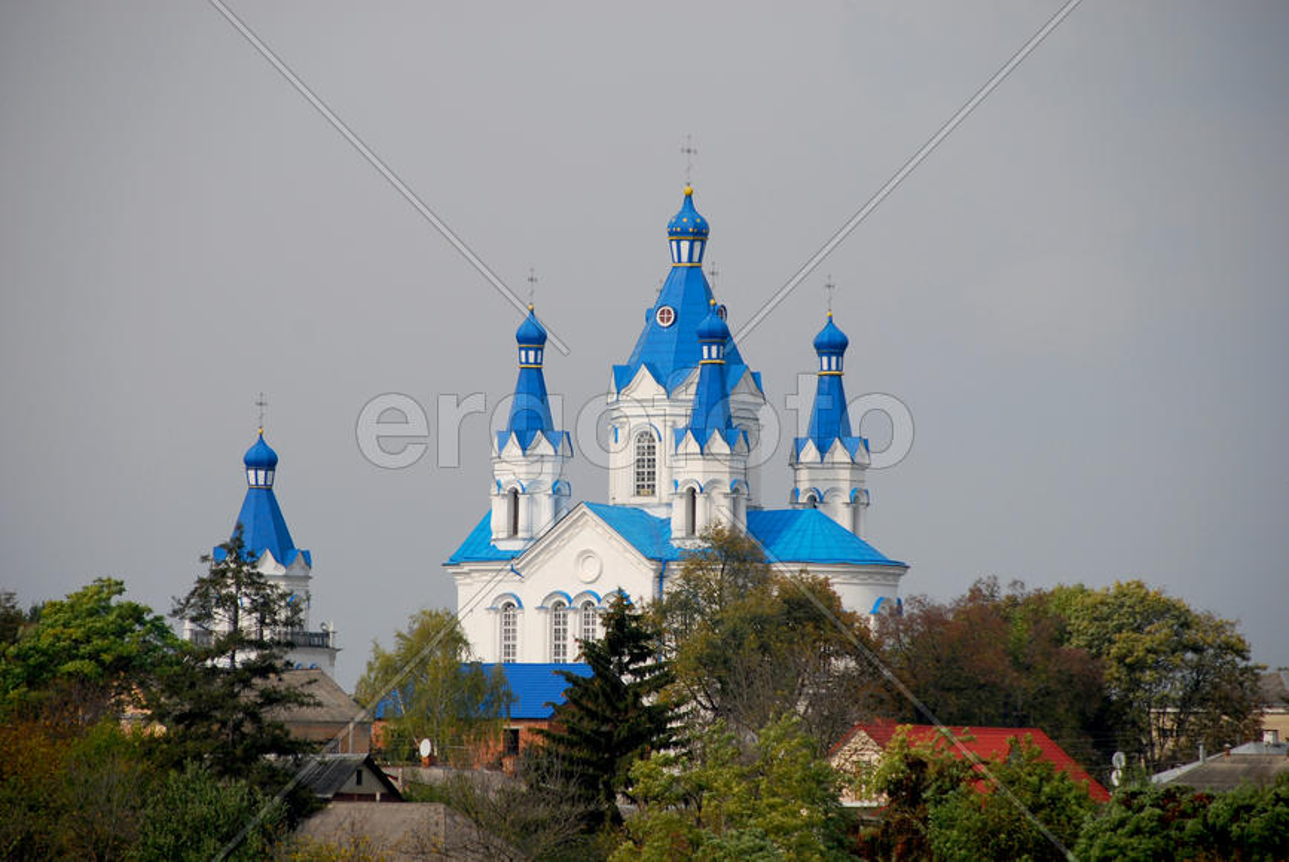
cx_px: 644
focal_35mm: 255
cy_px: 431
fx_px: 9139
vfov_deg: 5.4
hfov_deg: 8.1
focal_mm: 170
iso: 200
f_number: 5.6
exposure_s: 1/1000
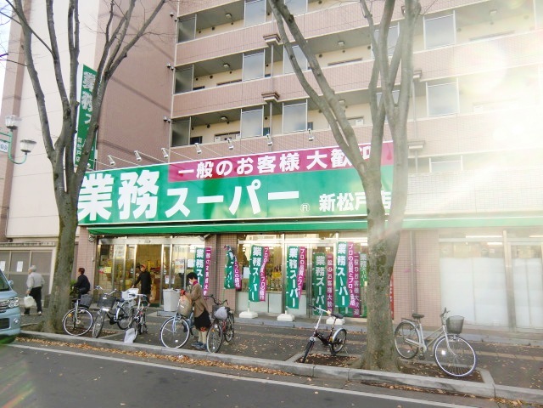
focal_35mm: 24
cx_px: 272
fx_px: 376
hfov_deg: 71.6
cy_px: 204
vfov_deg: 56.8
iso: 64
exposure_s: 1/125
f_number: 3.2
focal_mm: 4.3
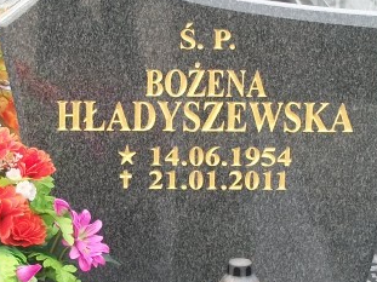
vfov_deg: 10.3
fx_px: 1568
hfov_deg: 13.7
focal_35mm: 144
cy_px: 163
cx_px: 120
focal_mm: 11.6
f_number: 3.8
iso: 80
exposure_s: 1/160
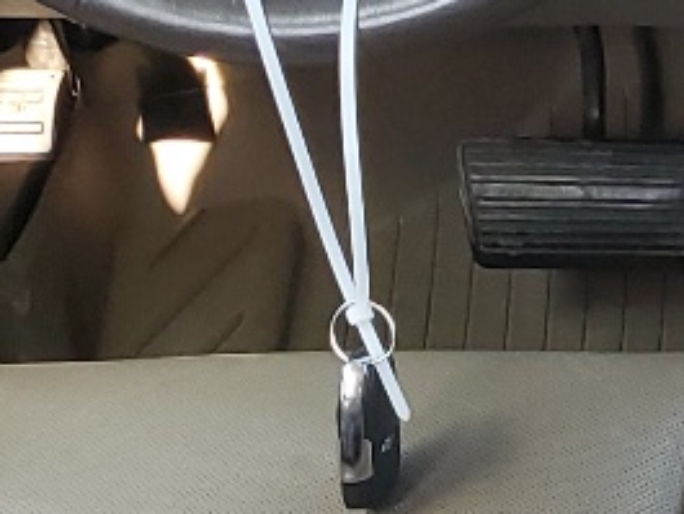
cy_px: 475
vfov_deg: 9.4
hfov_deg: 11.5
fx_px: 3104
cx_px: 1303
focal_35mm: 157
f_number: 1.5
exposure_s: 1/120
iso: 63
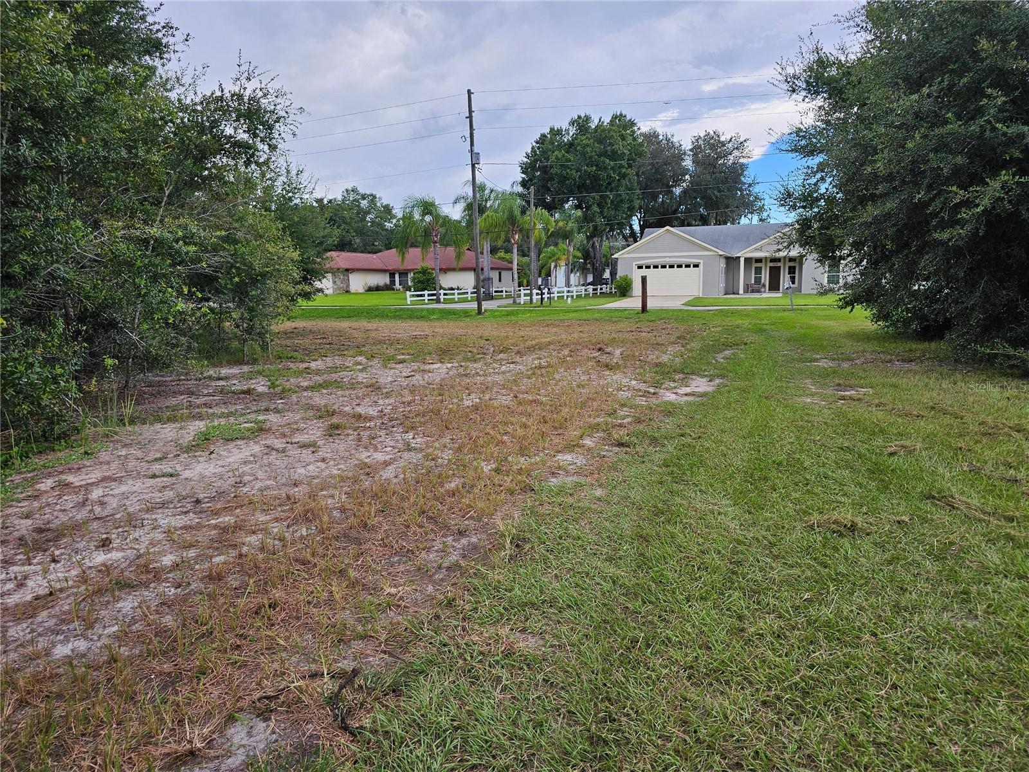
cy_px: 386
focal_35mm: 23
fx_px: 684
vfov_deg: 58.9
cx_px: 514
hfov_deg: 73.9
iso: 12
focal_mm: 6.3
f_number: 1.7
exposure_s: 1/120
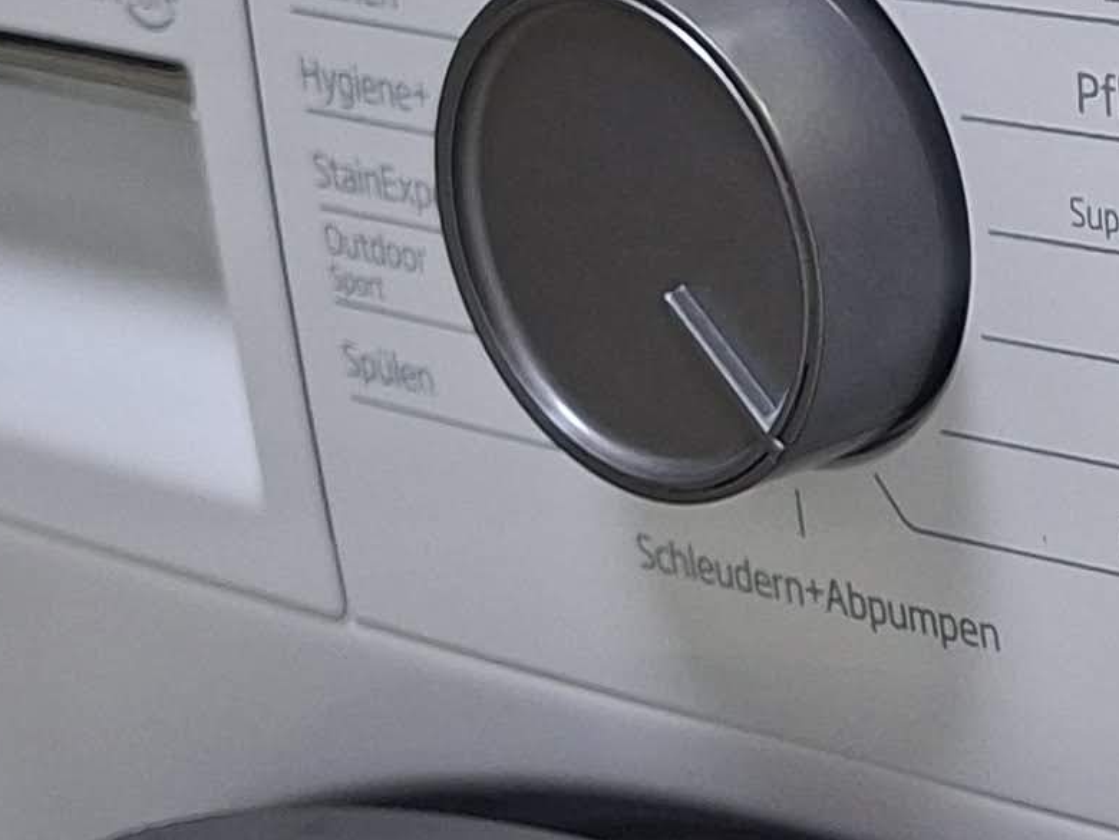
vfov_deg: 12.6
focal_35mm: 118
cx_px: 1656
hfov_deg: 15.5
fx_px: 3814
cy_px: 447
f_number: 1.8
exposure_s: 1/50
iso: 250
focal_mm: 5.54
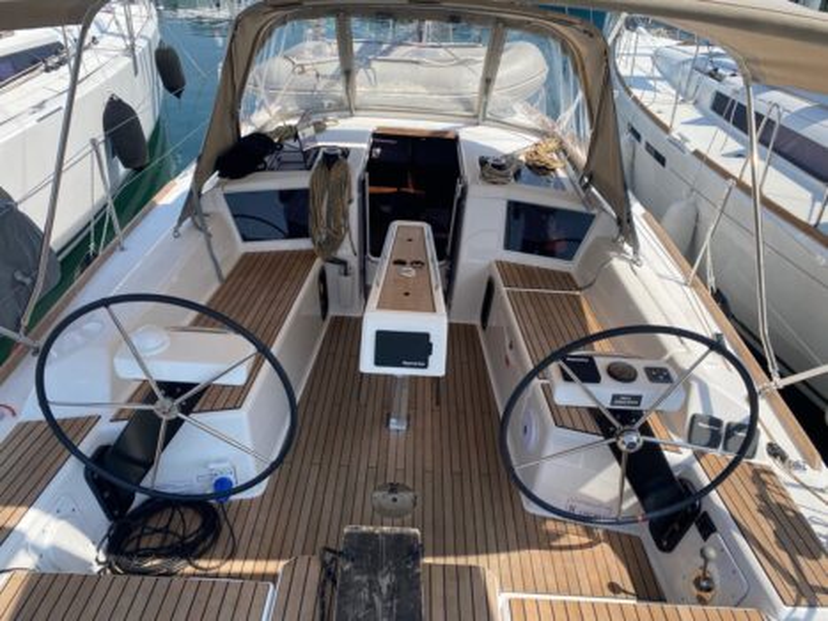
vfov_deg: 53.0
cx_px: 414
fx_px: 622
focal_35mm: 26
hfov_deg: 67.3
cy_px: 310
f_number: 1.8
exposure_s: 1/2625
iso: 32
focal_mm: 4.25
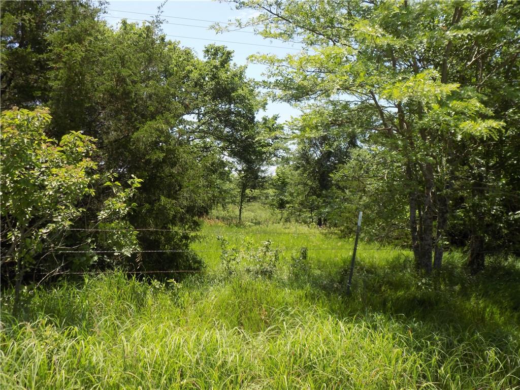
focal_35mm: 30
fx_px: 451
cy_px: 195
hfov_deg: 60.0
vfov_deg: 46.8
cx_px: 260
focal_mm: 5.3
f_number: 3.3
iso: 80
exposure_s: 1/400
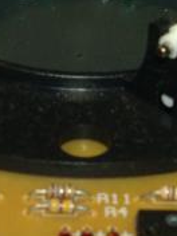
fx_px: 2202
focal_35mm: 323
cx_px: 72
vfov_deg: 6.1
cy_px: -7
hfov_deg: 4.6
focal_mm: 30.63
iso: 800
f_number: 9.5
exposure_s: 1/45
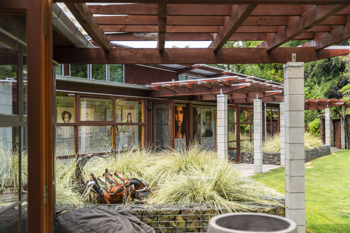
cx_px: 175
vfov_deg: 32.6
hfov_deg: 47.3
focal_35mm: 41
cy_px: 116
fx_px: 400
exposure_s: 1/1250
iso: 640
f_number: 2.8
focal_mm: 41.1
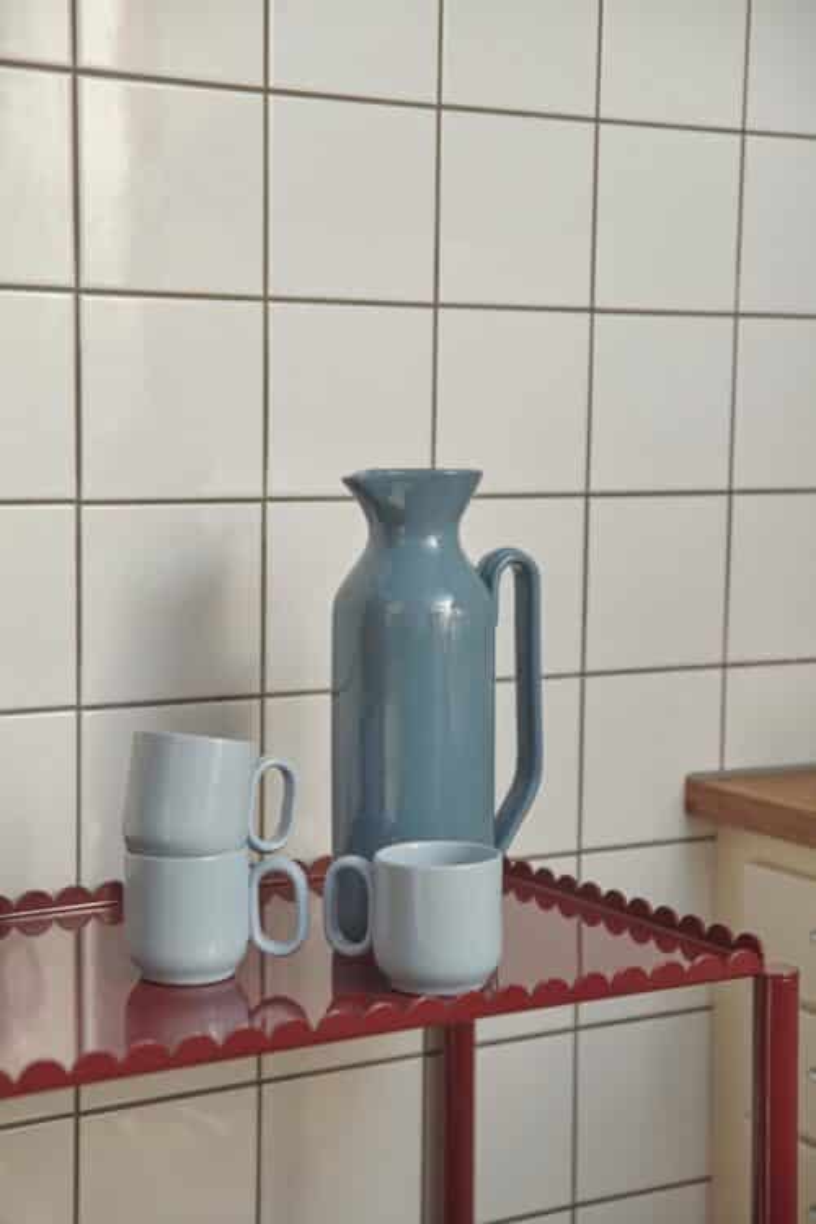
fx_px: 2380
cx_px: 408
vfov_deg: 28.8
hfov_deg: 19.5
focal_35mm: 70
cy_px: 612
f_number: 3.5
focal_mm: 70
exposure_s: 1/125
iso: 500
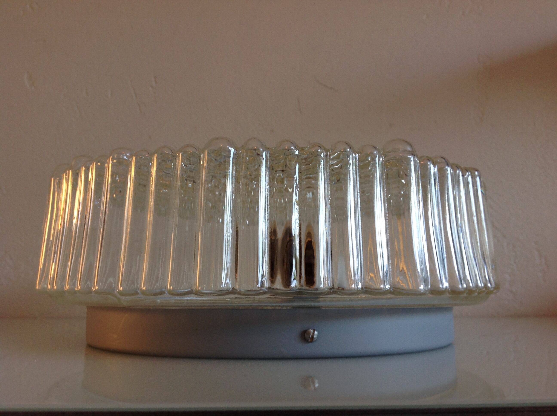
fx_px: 562
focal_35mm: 35
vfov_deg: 40.6
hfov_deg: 52.7
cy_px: 208
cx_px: 278
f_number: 2.4
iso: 50
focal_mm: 4.28
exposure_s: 1/24
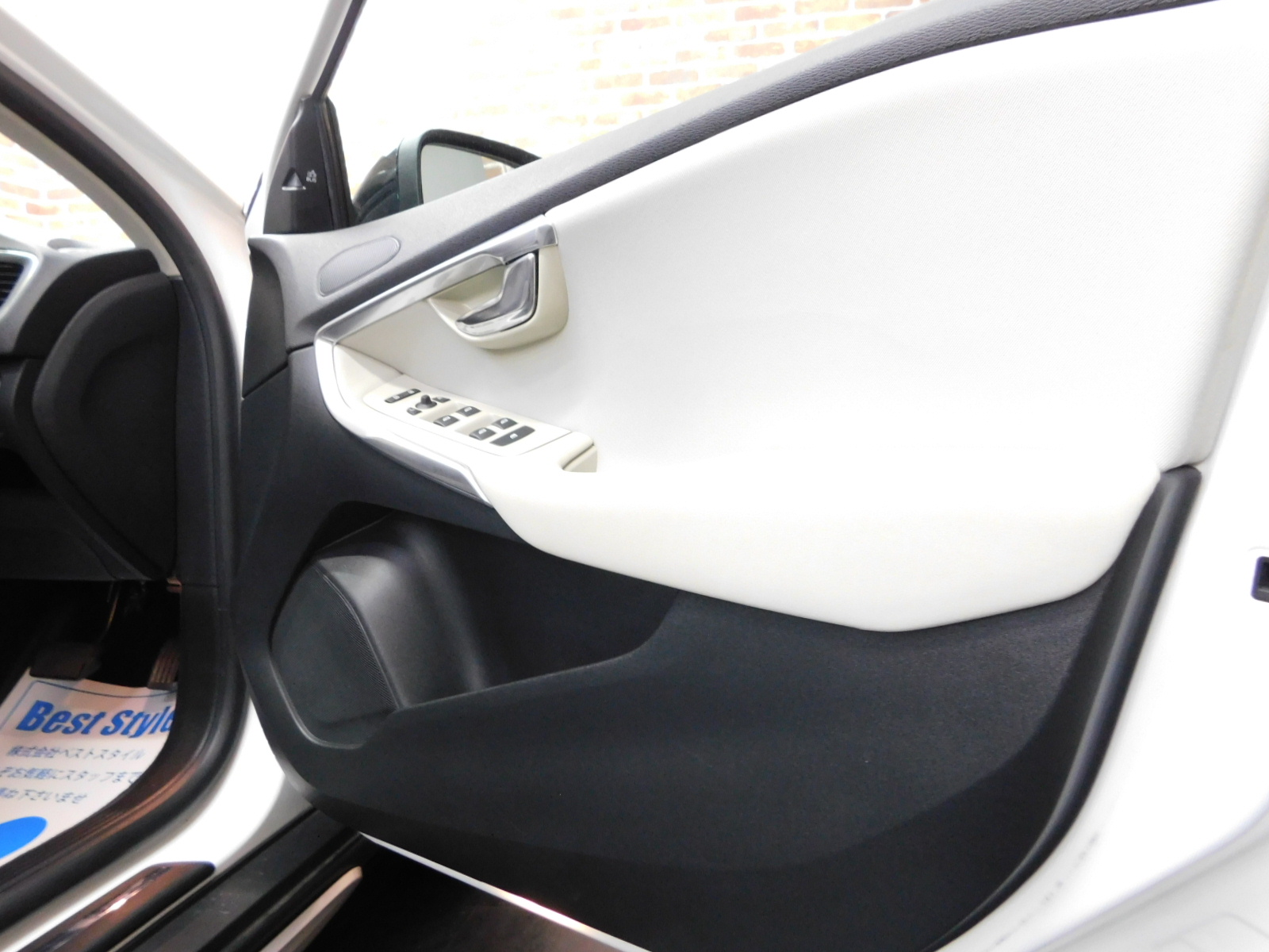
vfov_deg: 58.9
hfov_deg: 73.9
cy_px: 476
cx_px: 634
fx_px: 843
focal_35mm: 23
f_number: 3
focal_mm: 4
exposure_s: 1/13
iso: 400
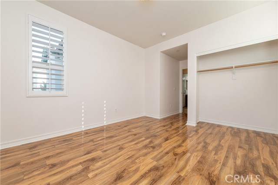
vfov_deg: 81.1
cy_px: 92
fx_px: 108
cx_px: 139
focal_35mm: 14
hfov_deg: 104.3
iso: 200
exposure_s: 1/125
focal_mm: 14
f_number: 5
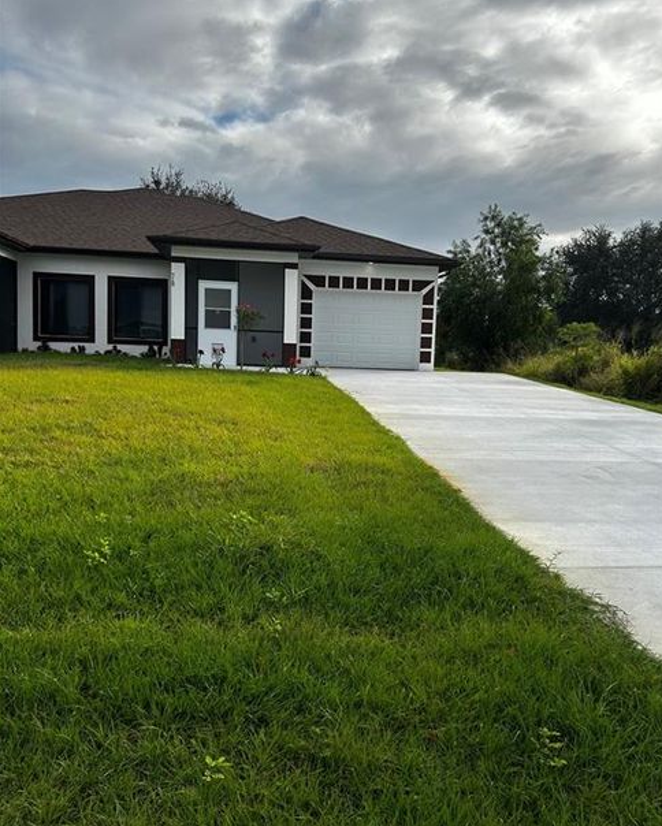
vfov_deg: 62.2
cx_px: 341
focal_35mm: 28
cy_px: 410
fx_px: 685
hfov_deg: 51.6
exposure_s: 1/4115
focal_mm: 5.7
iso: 50
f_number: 1.5
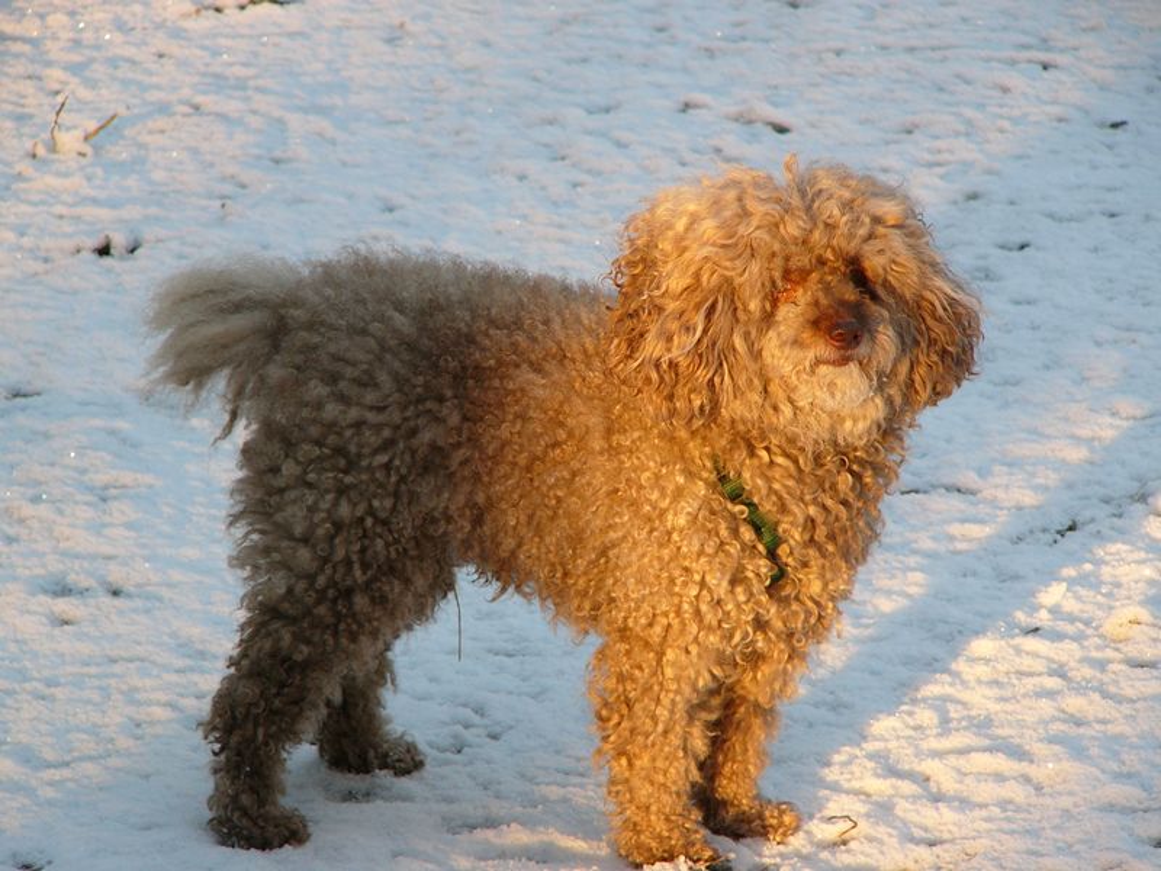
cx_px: 580
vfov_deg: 6.2
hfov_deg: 8.2
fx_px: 8049
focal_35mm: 240
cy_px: 436
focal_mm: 39.9
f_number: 2.8
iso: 50
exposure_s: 1/60
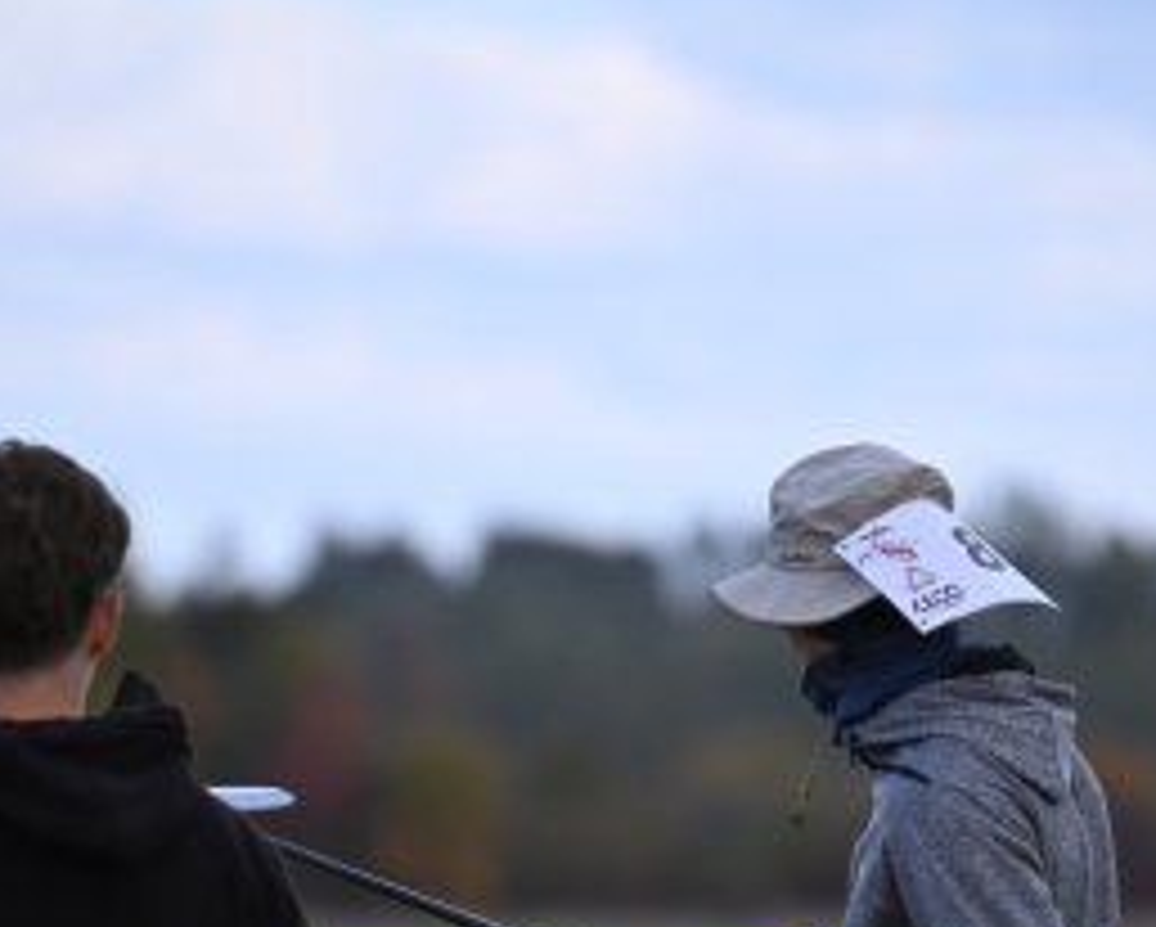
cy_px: 657
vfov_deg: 2.1
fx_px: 24858
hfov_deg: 2.7
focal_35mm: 726
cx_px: 668
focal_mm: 400
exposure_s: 1/2500
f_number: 6.3
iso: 1250
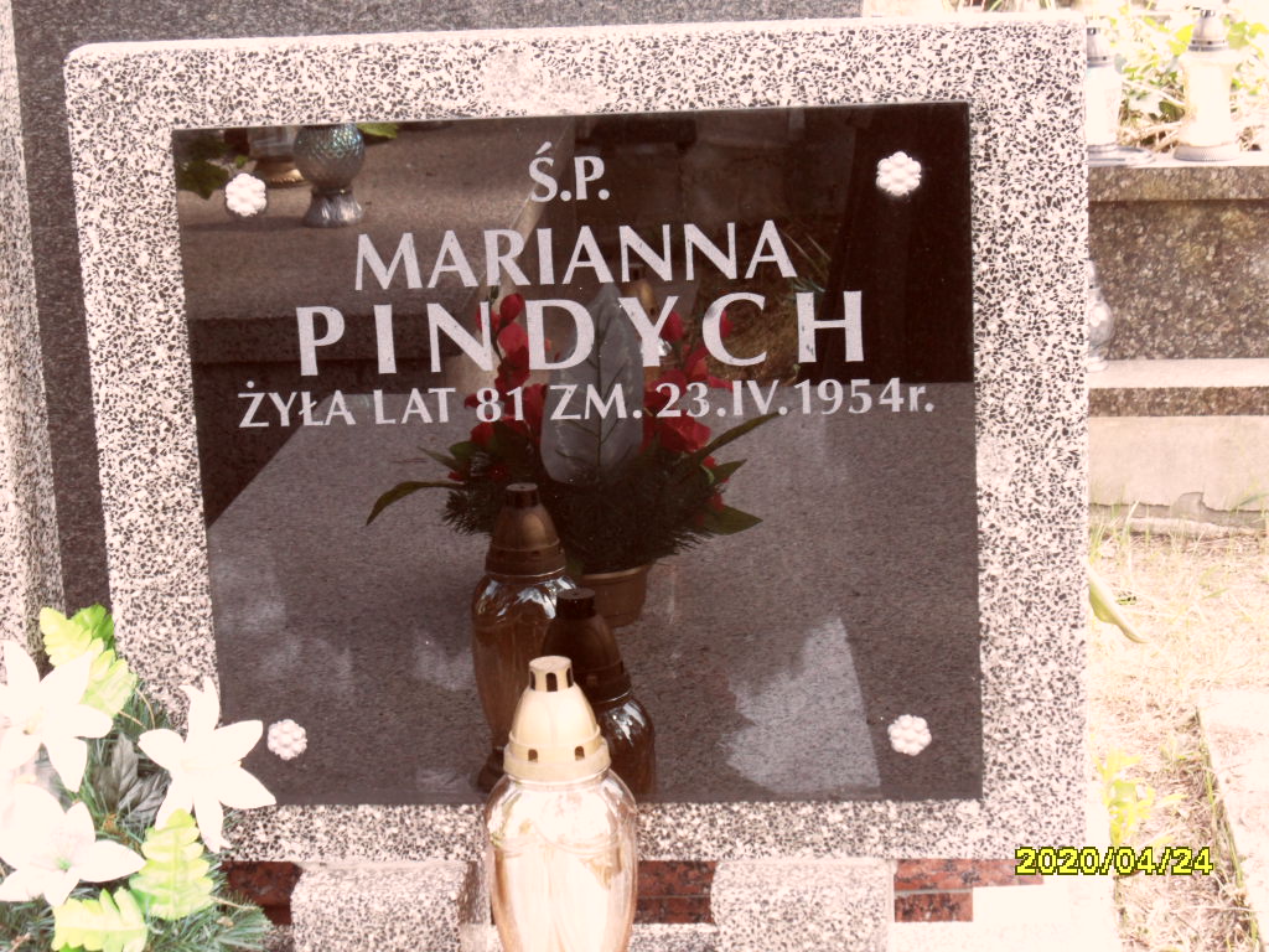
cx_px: 634
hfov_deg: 24.4
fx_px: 2933
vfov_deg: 18.4
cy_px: 476
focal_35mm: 80
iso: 160
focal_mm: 13.2
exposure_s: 1/45
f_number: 4.2
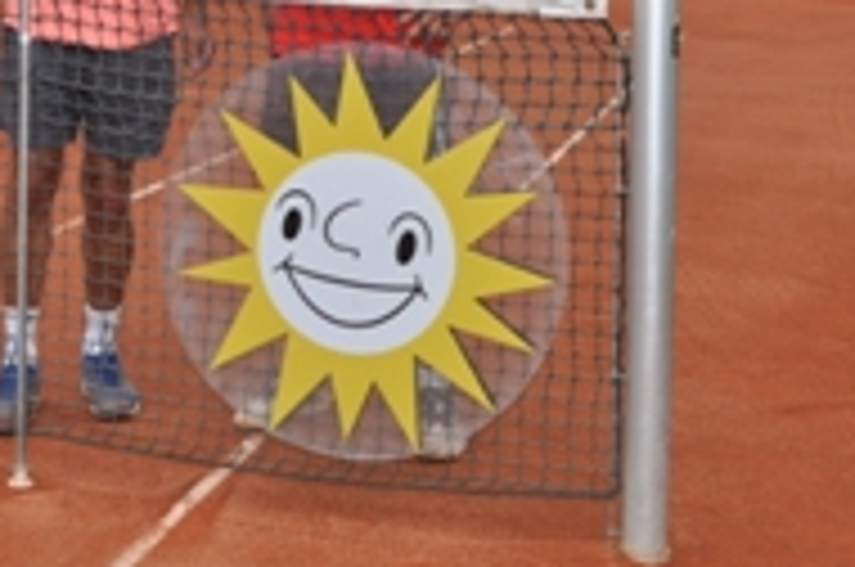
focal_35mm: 78
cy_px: -63
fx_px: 1849
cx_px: 216
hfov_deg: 25.7
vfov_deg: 16.9
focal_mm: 22
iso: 200
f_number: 9
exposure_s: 1/200
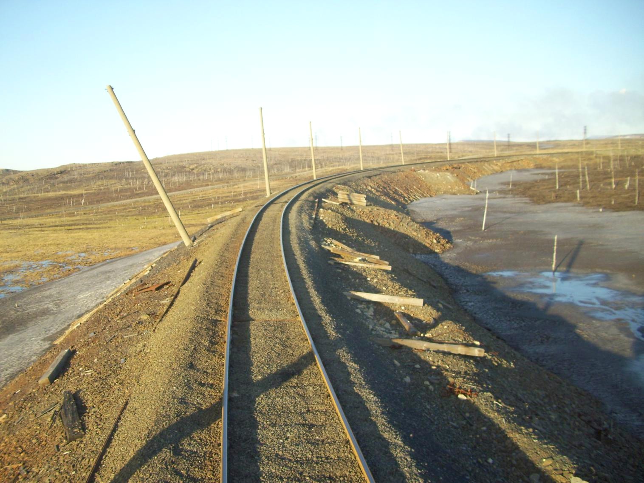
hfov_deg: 54.0
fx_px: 633
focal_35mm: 34
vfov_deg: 41.8
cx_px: 322
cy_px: 242
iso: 80
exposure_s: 1/320
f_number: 2.9
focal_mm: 5.7
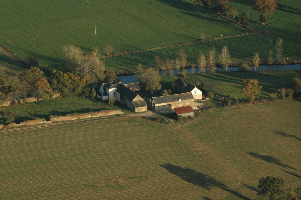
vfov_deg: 8.9
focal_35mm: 154
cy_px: 110
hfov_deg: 13.3
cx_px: 166
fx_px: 1286
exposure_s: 1/320
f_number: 9
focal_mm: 80
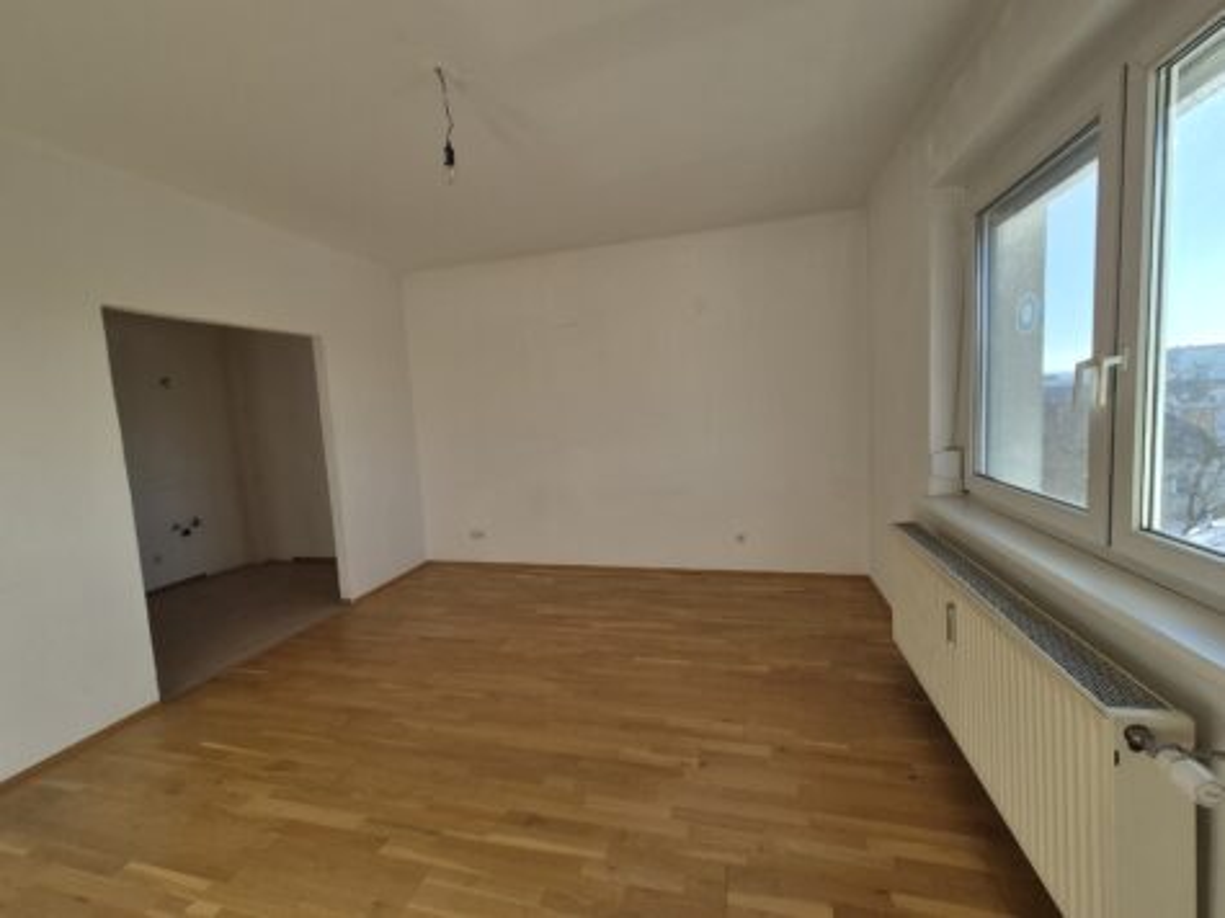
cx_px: 612
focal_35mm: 13
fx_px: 460
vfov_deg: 89.9
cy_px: 459
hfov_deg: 106.2
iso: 100
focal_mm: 2.2
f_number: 2.2
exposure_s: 1/718
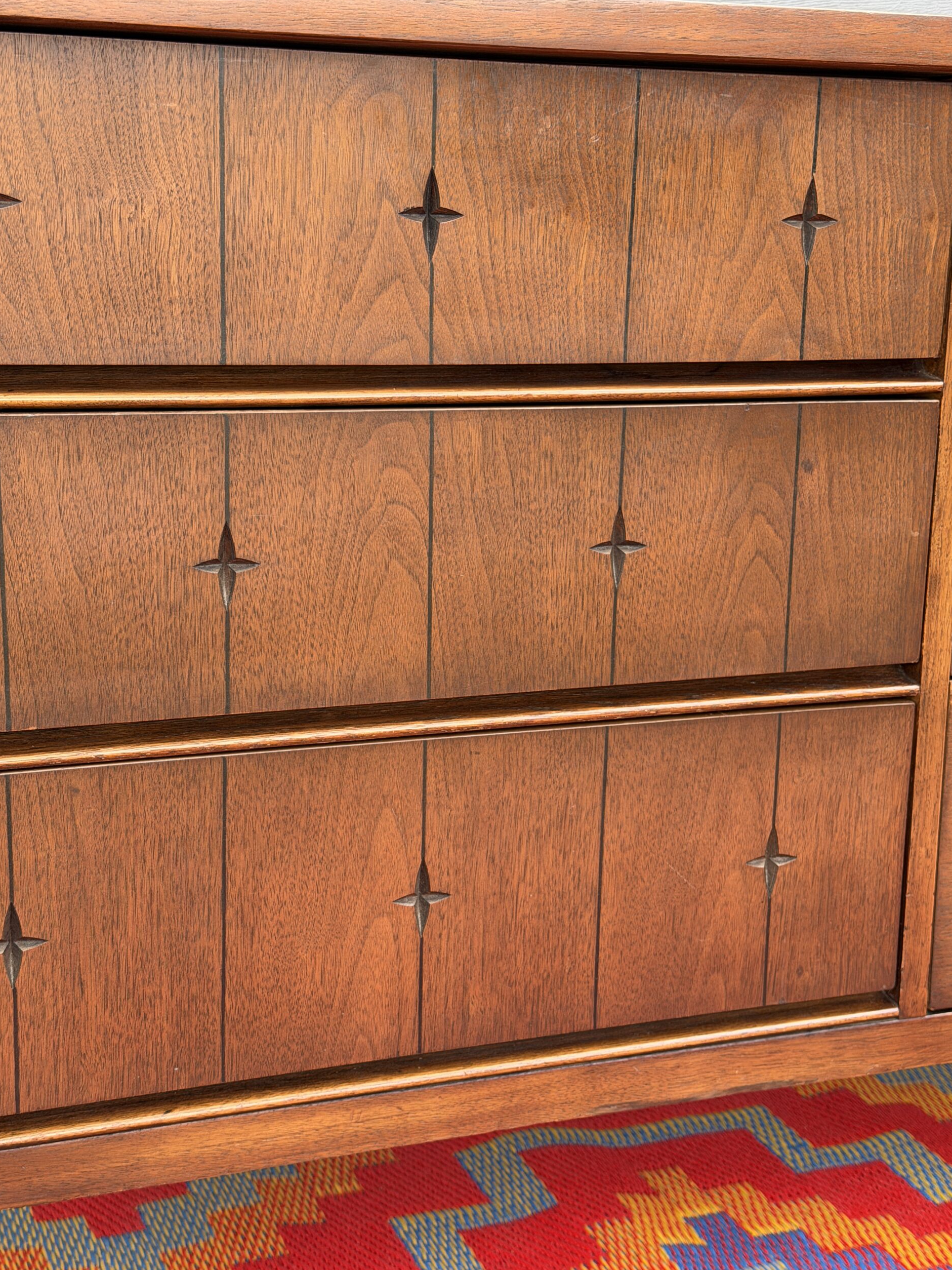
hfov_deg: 29.7
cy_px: 624
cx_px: 479
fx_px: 1797
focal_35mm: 49
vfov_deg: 38.9
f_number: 1.78
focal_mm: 6.76
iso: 50
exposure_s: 1/133
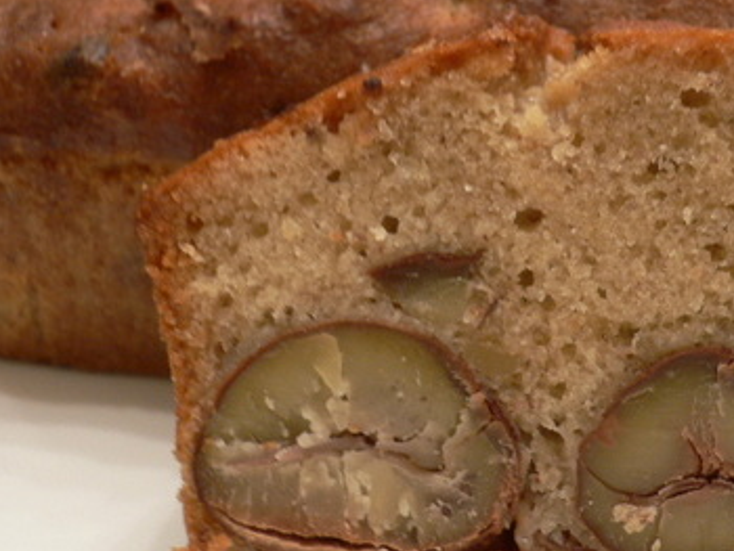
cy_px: 208
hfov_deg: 38.0
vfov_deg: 29.0
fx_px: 1061
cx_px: 440
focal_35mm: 50
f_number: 2.8
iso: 100
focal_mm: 5.8
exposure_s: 1/8
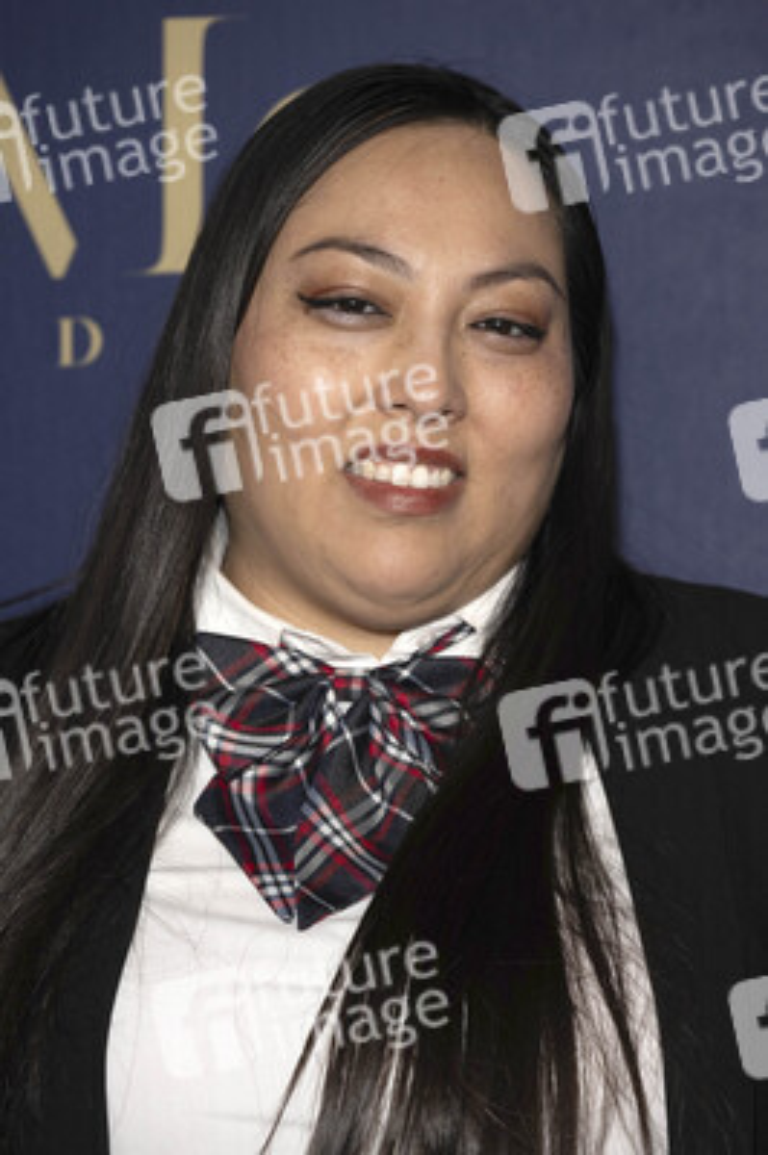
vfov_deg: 17.1
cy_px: 578
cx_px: 384
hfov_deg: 11.4
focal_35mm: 120
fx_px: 3846
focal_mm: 120
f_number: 5.6
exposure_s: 1/200
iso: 800
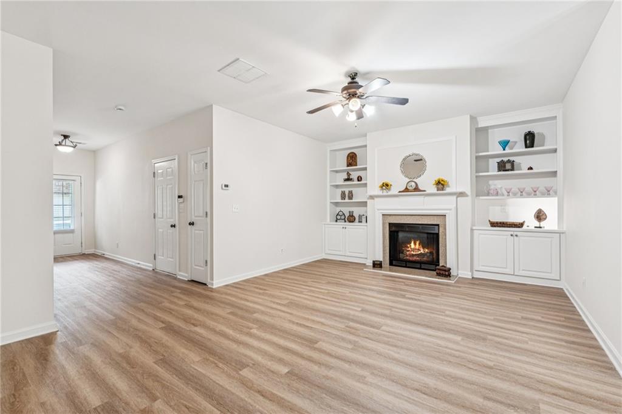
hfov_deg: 96.8
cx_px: 311
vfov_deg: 73.7
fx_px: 276
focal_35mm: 16
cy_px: 207
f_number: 8
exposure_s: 1/8
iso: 400
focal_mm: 16
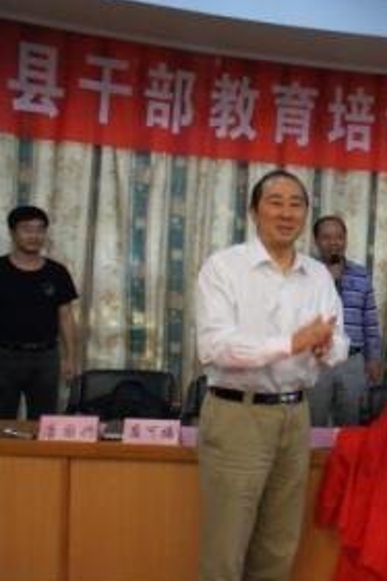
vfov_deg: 45.4
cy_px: 302
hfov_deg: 27.8
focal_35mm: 43
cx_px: 447
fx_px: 694
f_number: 5.6
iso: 1600
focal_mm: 18
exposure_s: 1/30
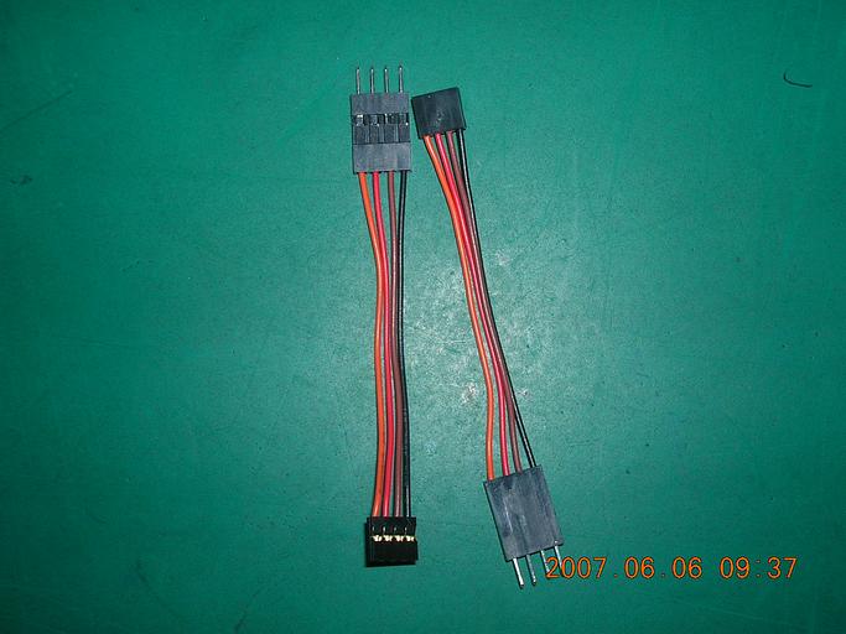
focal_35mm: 46
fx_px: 1124
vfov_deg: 31.5
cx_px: 423
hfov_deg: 41.2
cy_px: 317
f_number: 5.4
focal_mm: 7.7
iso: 50
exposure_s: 1/60.1
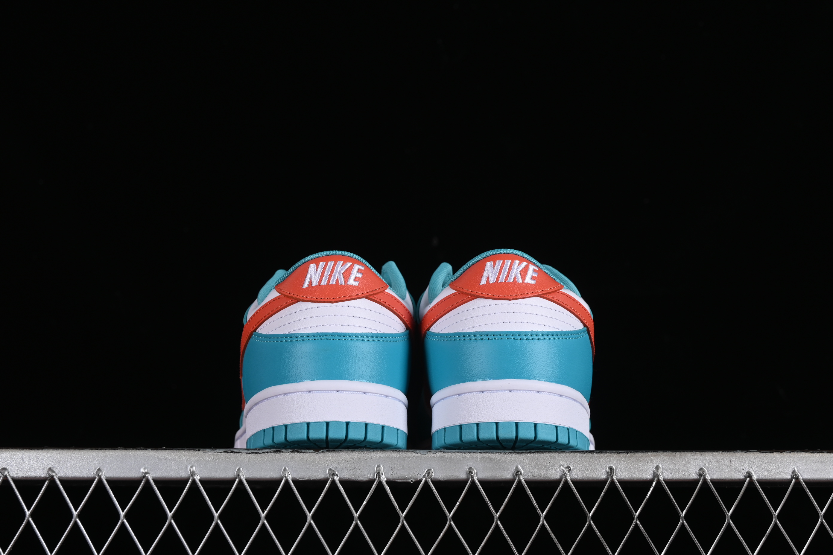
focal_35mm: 75
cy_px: 278
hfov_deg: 27.0
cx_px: 416
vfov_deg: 18.2
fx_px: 1735
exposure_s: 1/80
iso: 160
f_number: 8
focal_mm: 50
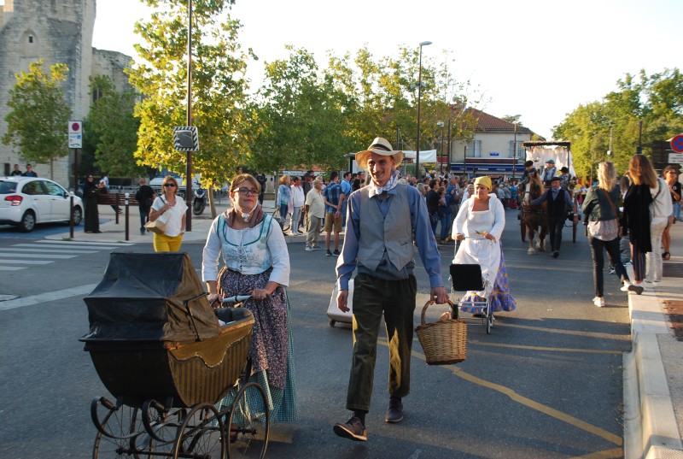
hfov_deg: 49.5
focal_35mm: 39
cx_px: 342
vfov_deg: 34.4
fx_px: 741
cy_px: 230
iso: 200
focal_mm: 26
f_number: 5.6
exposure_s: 1/125
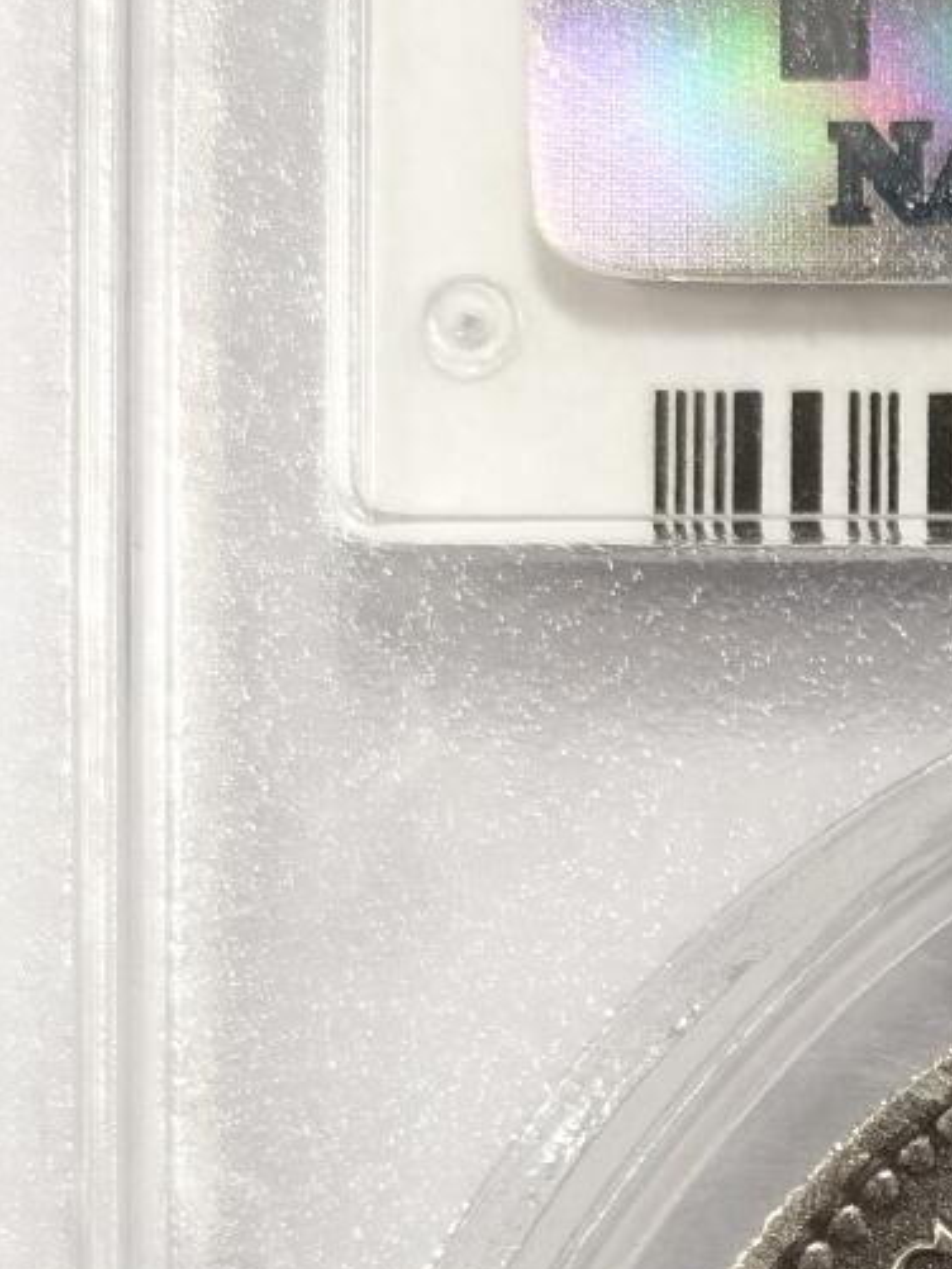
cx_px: 1542
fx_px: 7111
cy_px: 1234
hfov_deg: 7.5
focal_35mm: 194
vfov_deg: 10.1
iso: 125
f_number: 16
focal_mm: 5.56
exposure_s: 1/100
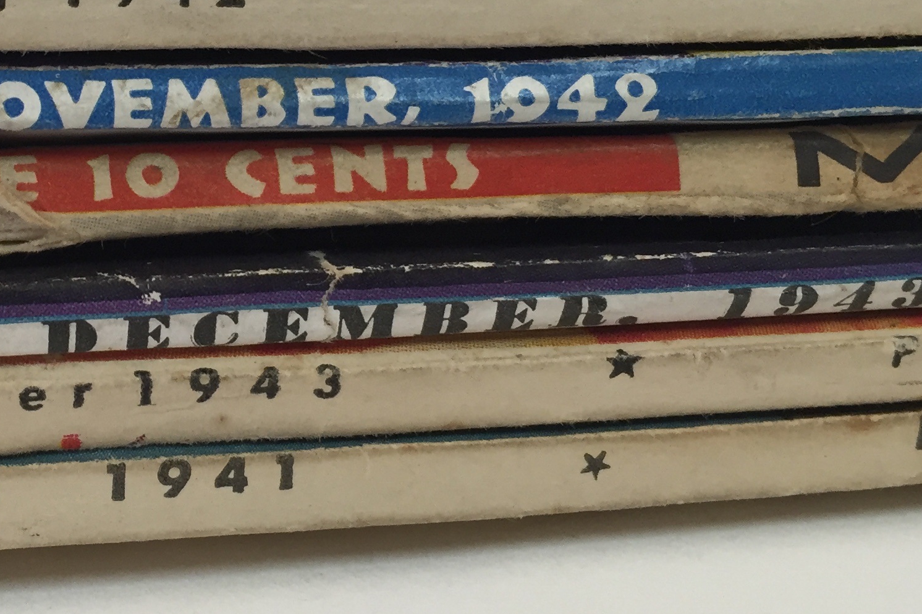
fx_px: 1690
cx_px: 122
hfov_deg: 29.5
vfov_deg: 20.4
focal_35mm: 66
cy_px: 142
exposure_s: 1/30
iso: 40
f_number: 2.2
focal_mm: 4.15
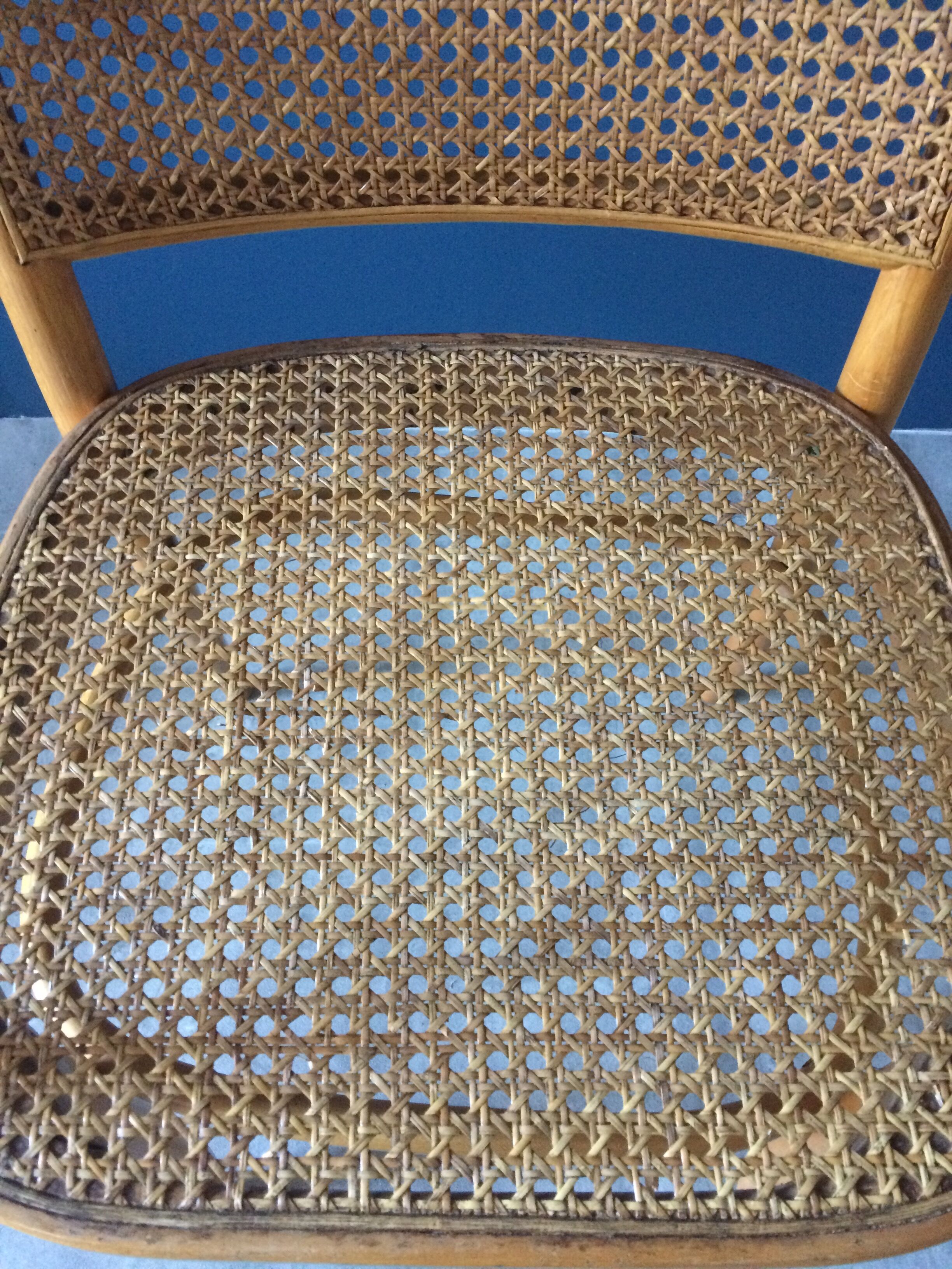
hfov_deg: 48.2
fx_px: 1063
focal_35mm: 29
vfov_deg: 61.7
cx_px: 476
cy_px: 634
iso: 320
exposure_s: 1/20
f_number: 2.2
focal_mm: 4.15
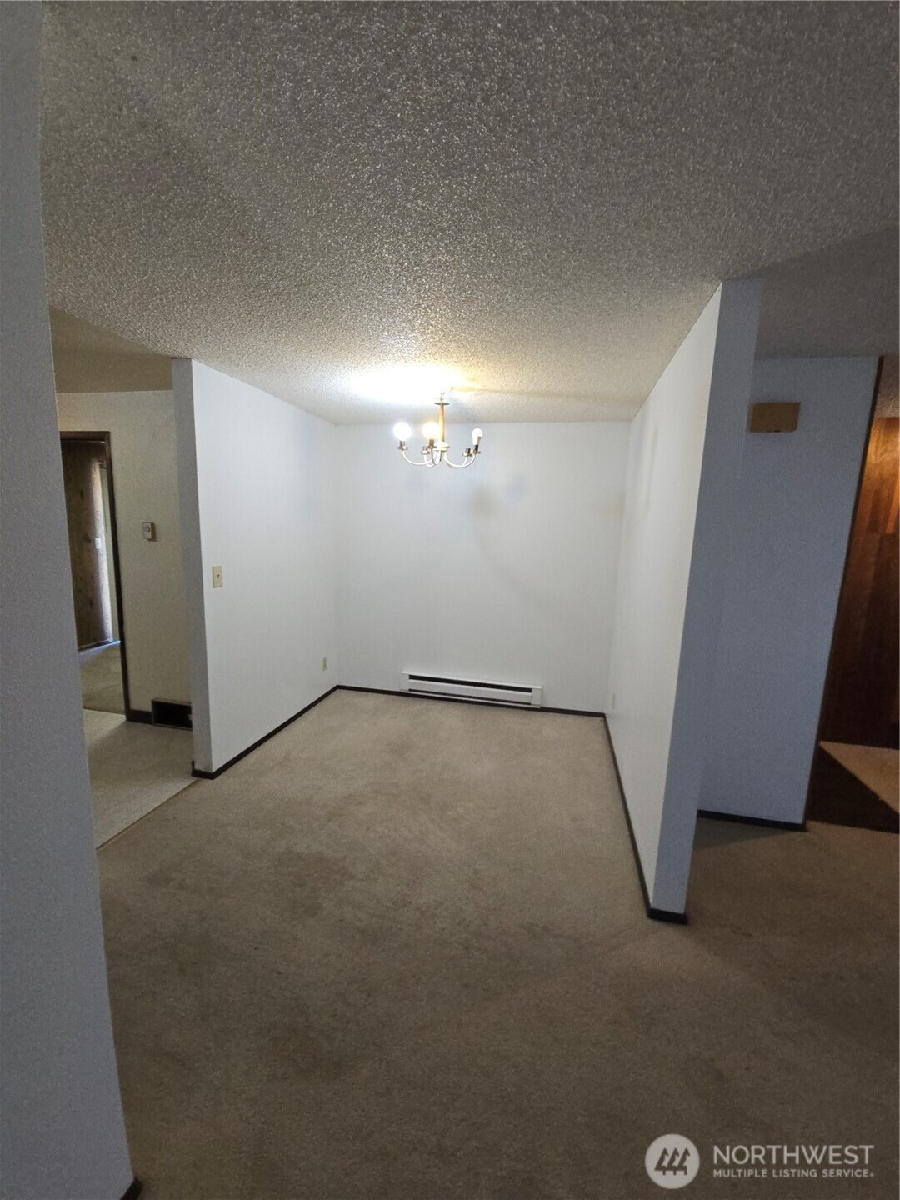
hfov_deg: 89.9
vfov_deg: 106.2
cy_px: 600
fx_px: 451
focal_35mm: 13
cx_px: 450
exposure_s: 1/60
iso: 200
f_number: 2.2
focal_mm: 2.2
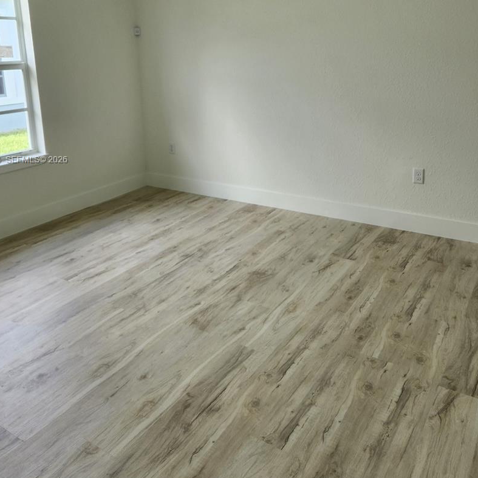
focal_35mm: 31
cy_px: 160
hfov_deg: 52.5
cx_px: 228
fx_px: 484
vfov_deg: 51.6
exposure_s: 1/180
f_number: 1.8
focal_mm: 5.4
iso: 80
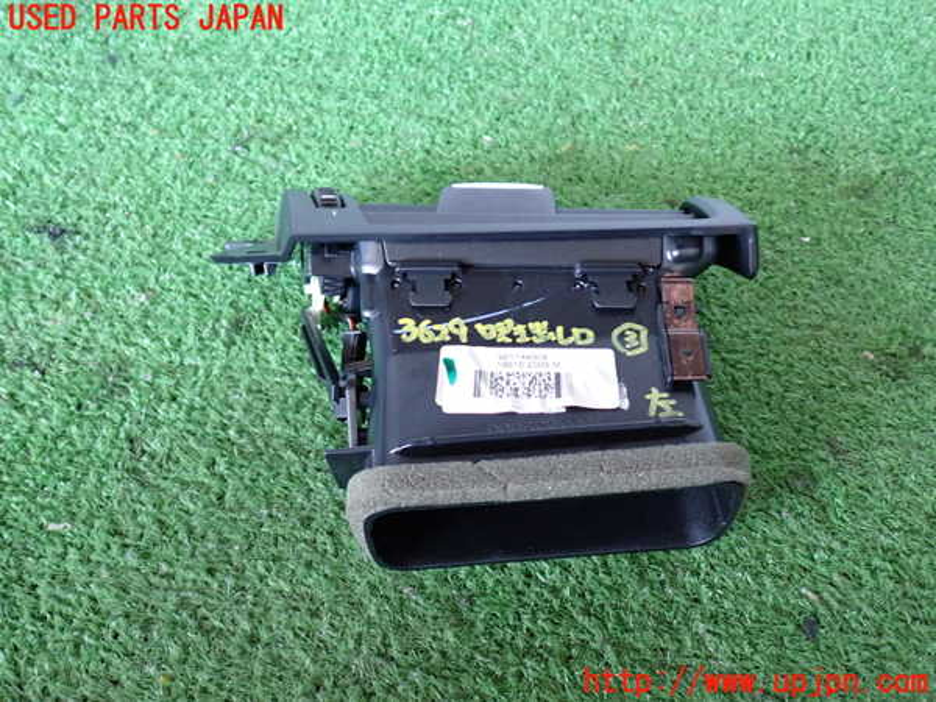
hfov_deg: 56.8
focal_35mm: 32
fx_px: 865
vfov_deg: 44.2
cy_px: 351
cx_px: 468
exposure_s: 1/30
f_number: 2.4
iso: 320
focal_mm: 5.79
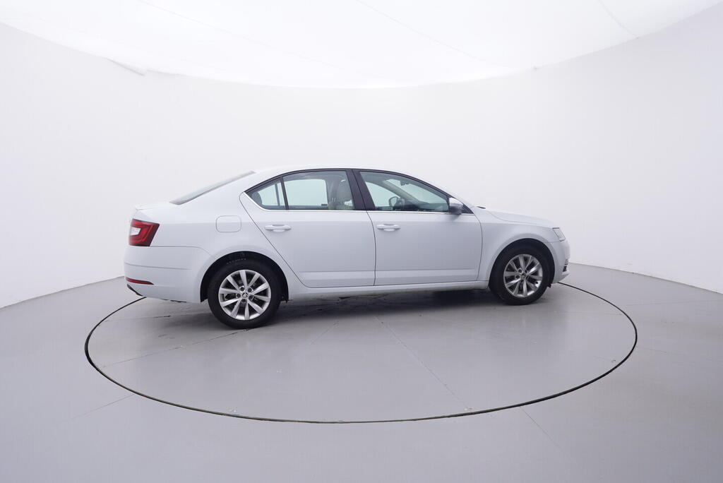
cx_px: 362
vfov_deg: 56.2
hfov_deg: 77.3
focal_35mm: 22
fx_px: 452
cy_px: 242
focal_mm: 15
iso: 200
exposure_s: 1/80
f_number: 5
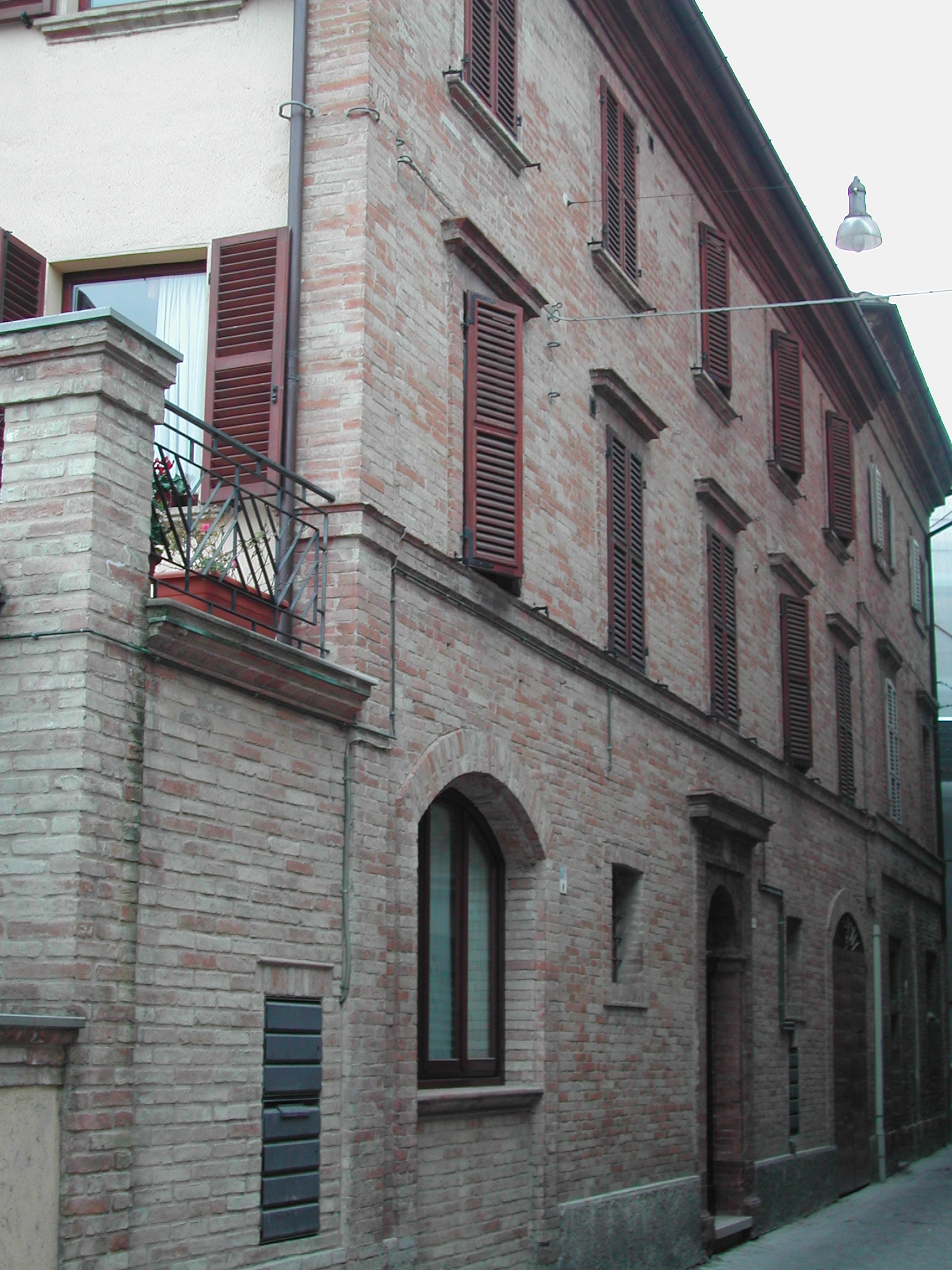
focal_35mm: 52
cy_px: 635
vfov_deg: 36.8
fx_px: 1907
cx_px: 476
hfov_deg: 28.0
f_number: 3.2
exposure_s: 1/80.6
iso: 100
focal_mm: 11.1
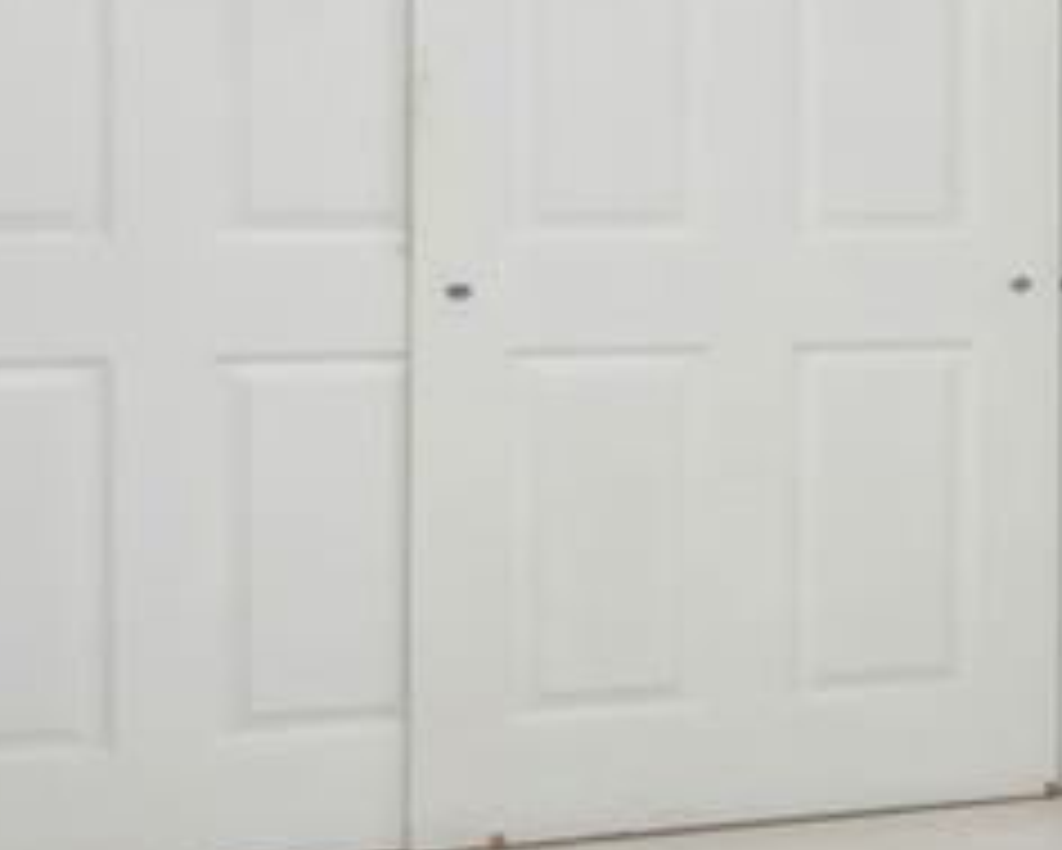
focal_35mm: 114
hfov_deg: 8.9
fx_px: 3585
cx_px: 3960
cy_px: 92
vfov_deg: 13.4
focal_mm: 14
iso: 100
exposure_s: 1/2
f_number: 11
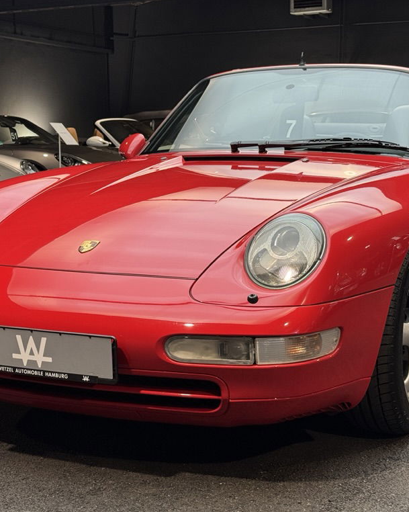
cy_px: 257
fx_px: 954
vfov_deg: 30.0
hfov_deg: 24.2
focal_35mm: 63
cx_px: 226
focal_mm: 6.76
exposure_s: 1/50
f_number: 1.78
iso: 64
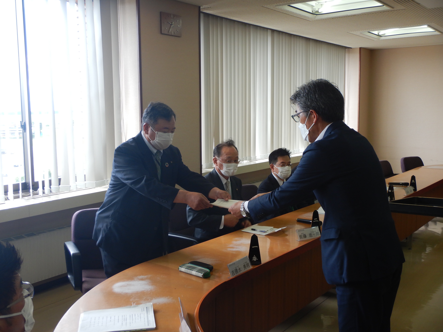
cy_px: 166
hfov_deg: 50.1
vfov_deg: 38.7
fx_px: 474
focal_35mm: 37
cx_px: 222
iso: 125
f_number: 4.2
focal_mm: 6.6
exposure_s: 1/50
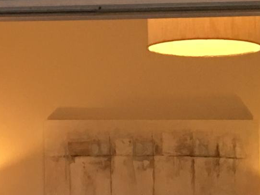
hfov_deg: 11.3
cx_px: -222
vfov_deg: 9.2
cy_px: 117
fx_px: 1209
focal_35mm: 161
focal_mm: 4.15
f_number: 2.2
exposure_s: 1/15
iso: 80
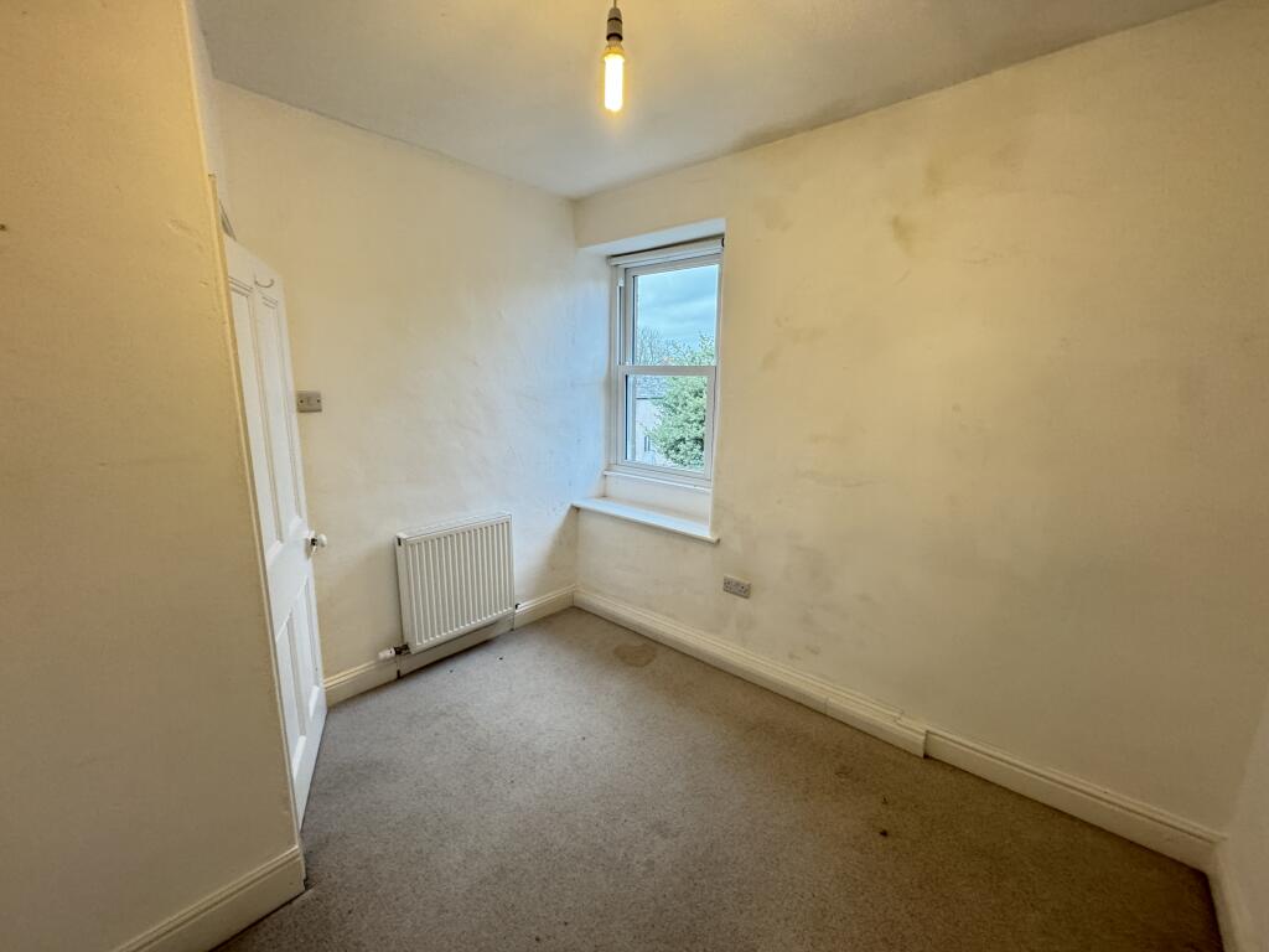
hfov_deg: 102.1
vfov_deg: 85.7
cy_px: 476
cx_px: 634
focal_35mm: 14
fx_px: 513
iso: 250
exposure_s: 1/50
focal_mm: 2.22
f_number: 2.2
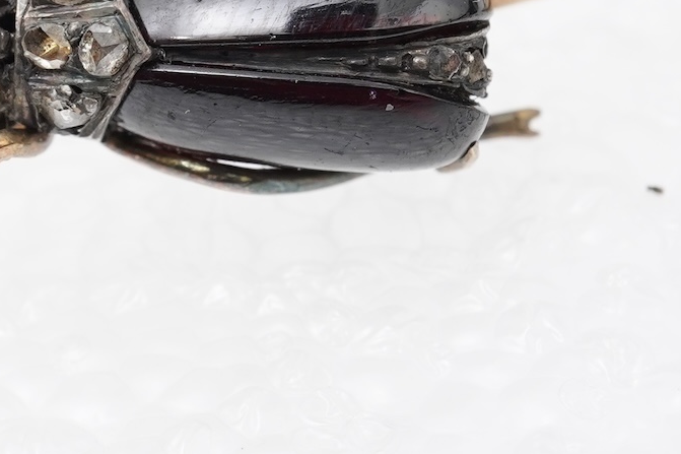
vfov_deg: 10.3
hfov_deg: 15.4
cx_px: 94
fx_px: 2496
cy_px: 12
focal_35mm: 132
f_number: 18
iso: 640
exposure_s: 1/125
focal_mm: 30
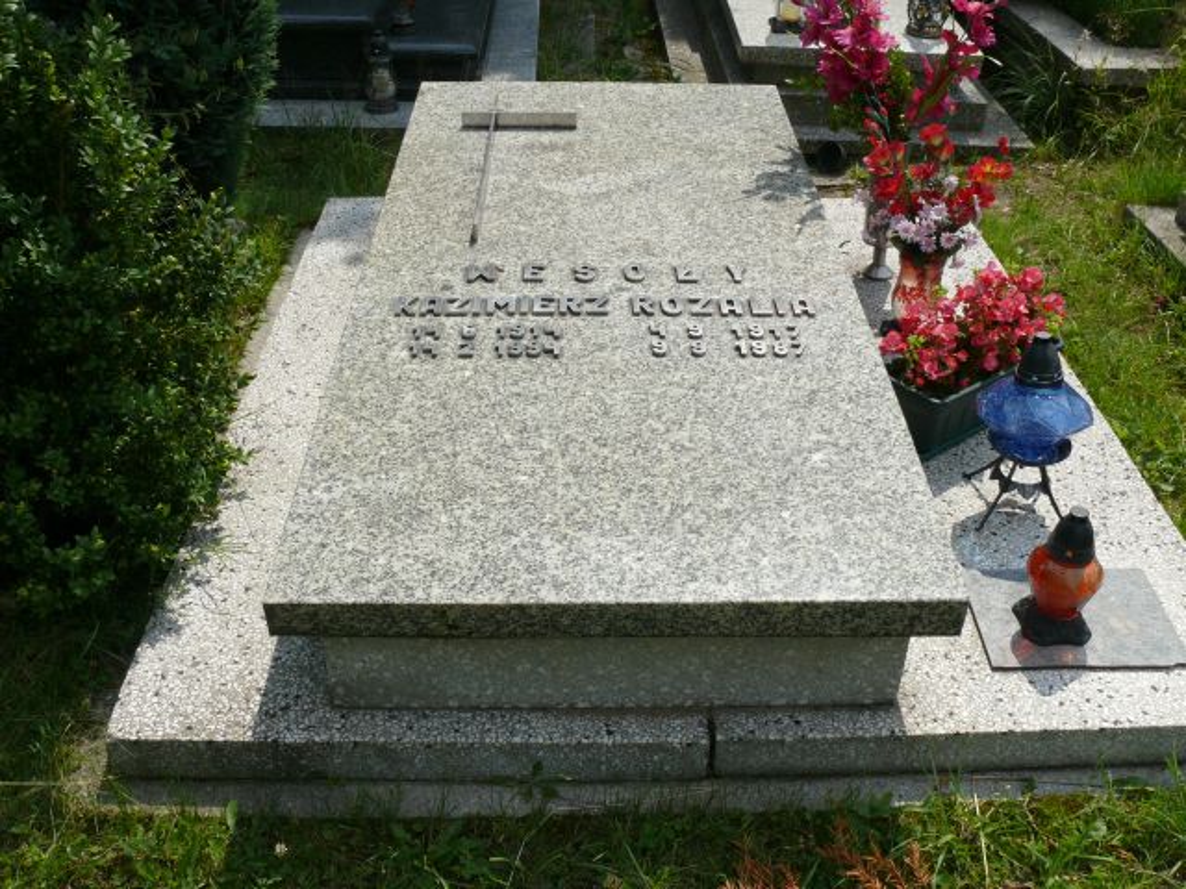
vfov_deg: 40.7
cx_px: 593
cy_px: 444
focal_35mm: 35
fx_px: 1199
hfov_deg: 52.6
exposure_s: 1/400
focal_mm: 7.4
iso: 100
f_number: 6.3
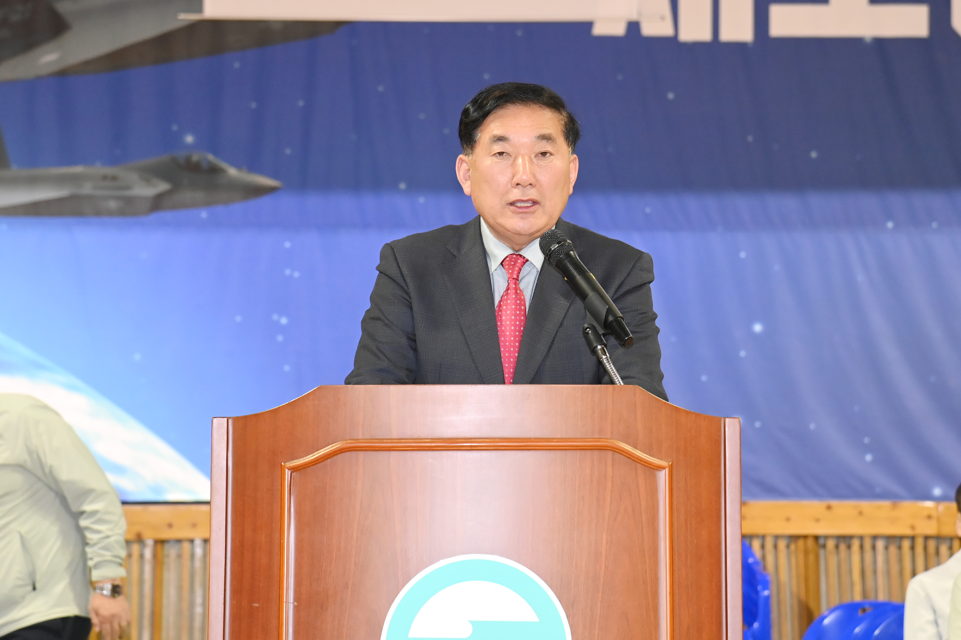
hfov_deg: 17.1
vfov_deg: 11.4
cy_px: 320
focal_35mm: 120
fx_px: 3203
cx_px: 480
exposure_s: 1/250
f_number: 7.1
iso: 3200
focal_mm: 120
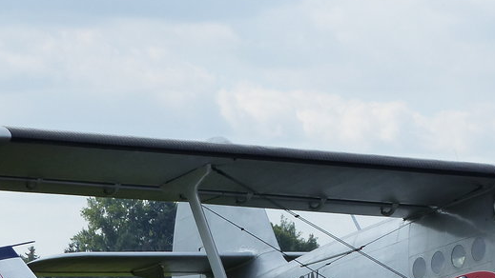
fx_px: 5027
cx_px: 432
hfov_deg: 5.6
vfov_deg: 3.2
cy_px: 247
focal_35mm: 383
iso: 160
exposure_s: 1/1000
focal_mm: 27.4
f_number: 4
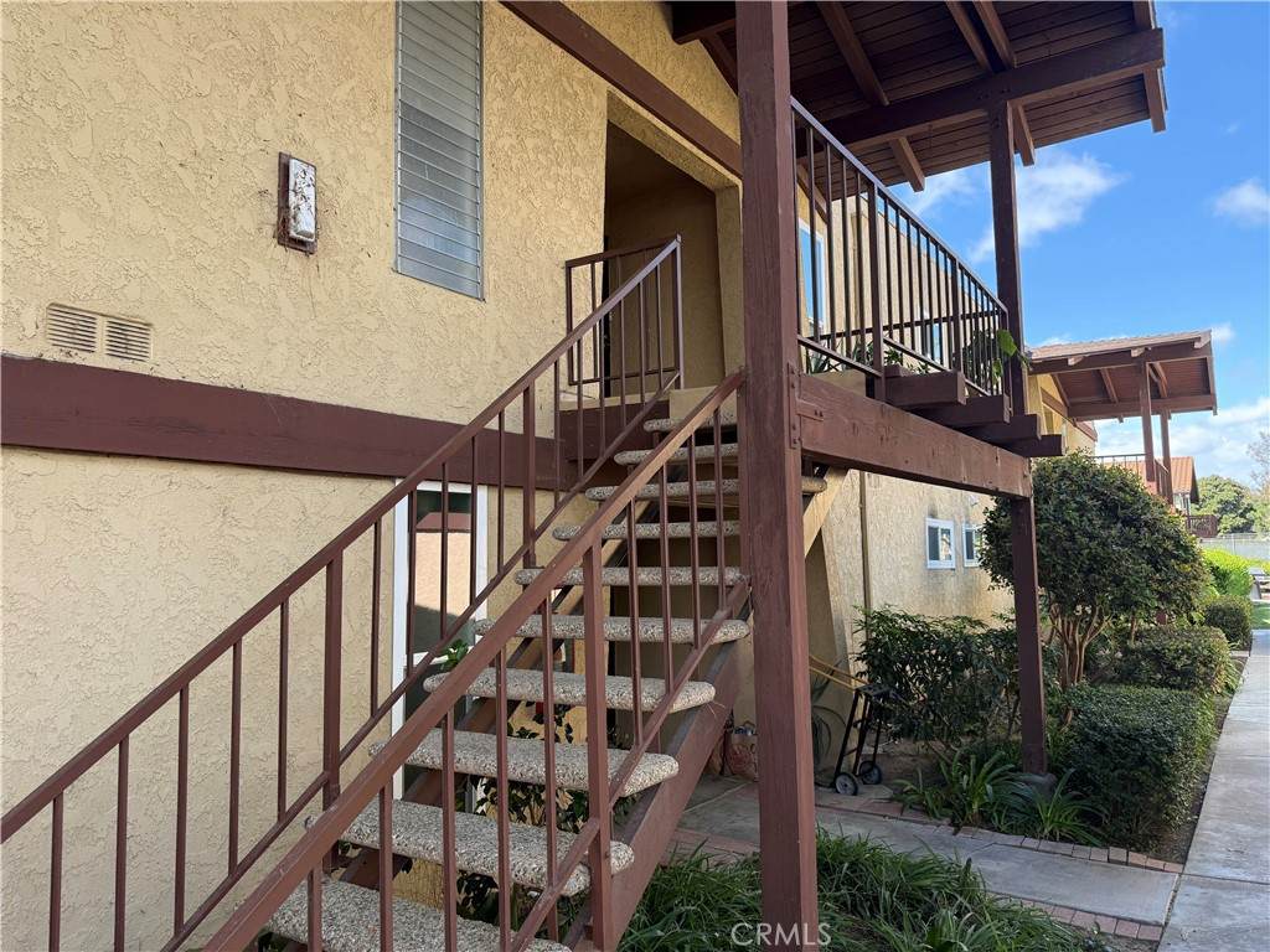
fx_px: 881
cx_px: 635
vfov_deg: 56.8
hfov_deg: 71.6
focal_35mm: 24
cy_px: 476
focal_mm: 6.76
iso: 100
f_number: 1.78
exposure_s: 1/602
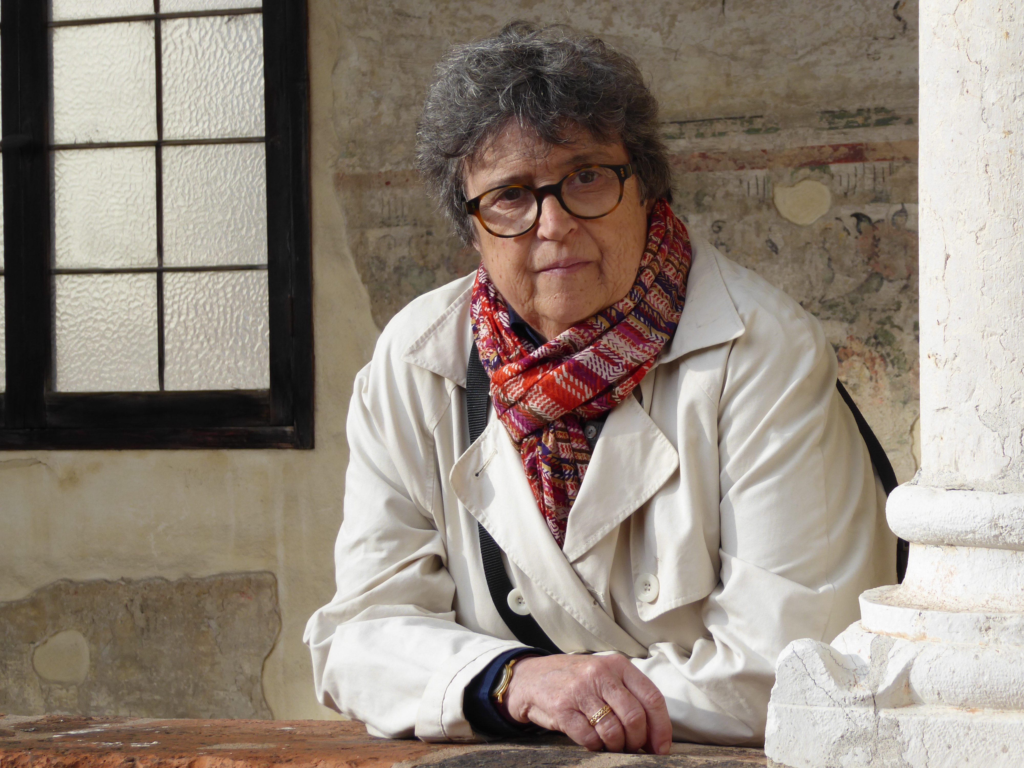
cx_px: 512
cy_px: 384
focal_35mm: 127
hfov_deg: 15.5
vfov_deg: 11.7
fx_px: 3757
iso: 80
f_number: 5.1
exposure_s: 1/80
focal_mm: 20.6
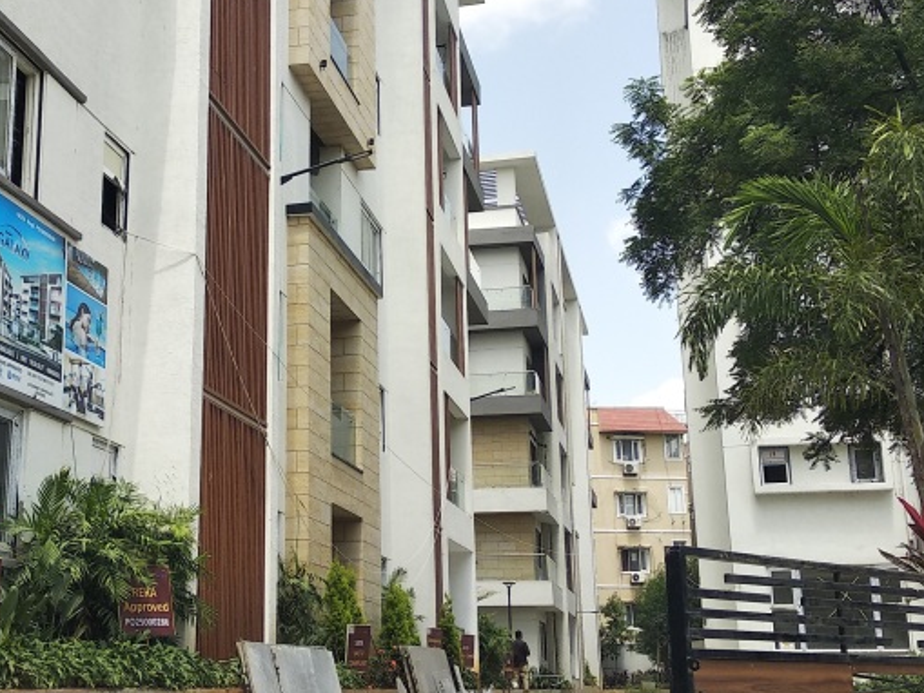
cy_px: 308
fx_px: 1308
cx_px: 323
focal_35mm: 49
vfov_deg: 29.7
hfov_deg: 38.5
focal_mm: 3.81
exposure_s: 1/618
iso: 100
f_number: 2.2
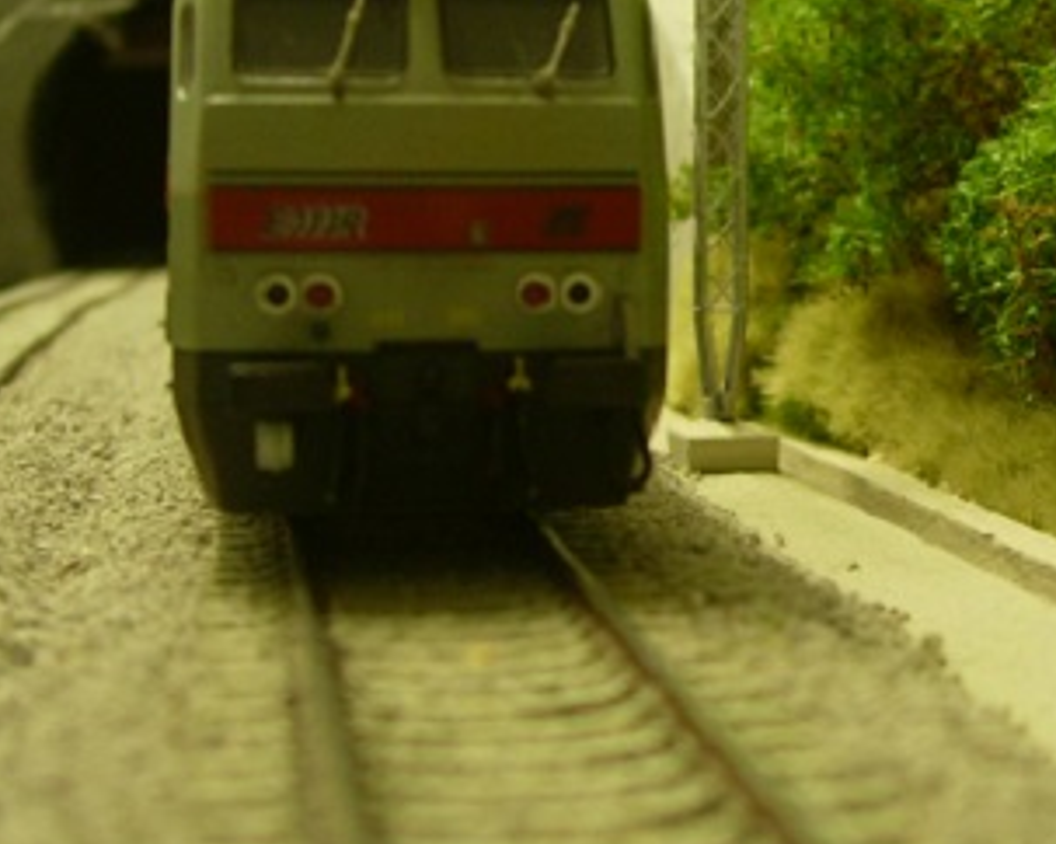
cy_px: 260
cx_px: 906
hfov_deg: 19.3
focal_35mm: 98
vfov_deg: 15.6
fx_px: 3061
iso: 79
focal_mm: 7.8
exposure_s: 1/4.2
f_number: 2.8
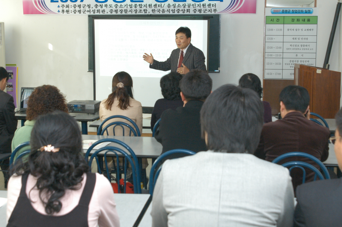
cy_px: 100
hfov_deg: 35.7
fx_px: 531
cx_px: 177
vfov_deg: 24.1
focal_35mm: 56
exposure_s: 1/60
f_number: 7.1
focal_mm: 32
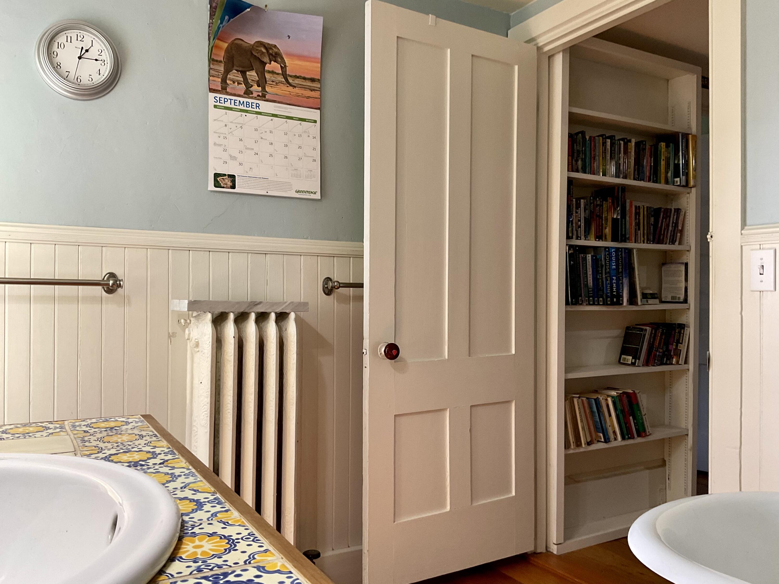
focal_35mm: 29
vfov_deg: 48.2
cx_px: 390
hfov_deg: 61.7
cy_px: 292
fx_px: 653
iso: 64
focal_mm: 3
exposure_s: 1/81
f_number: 1.8
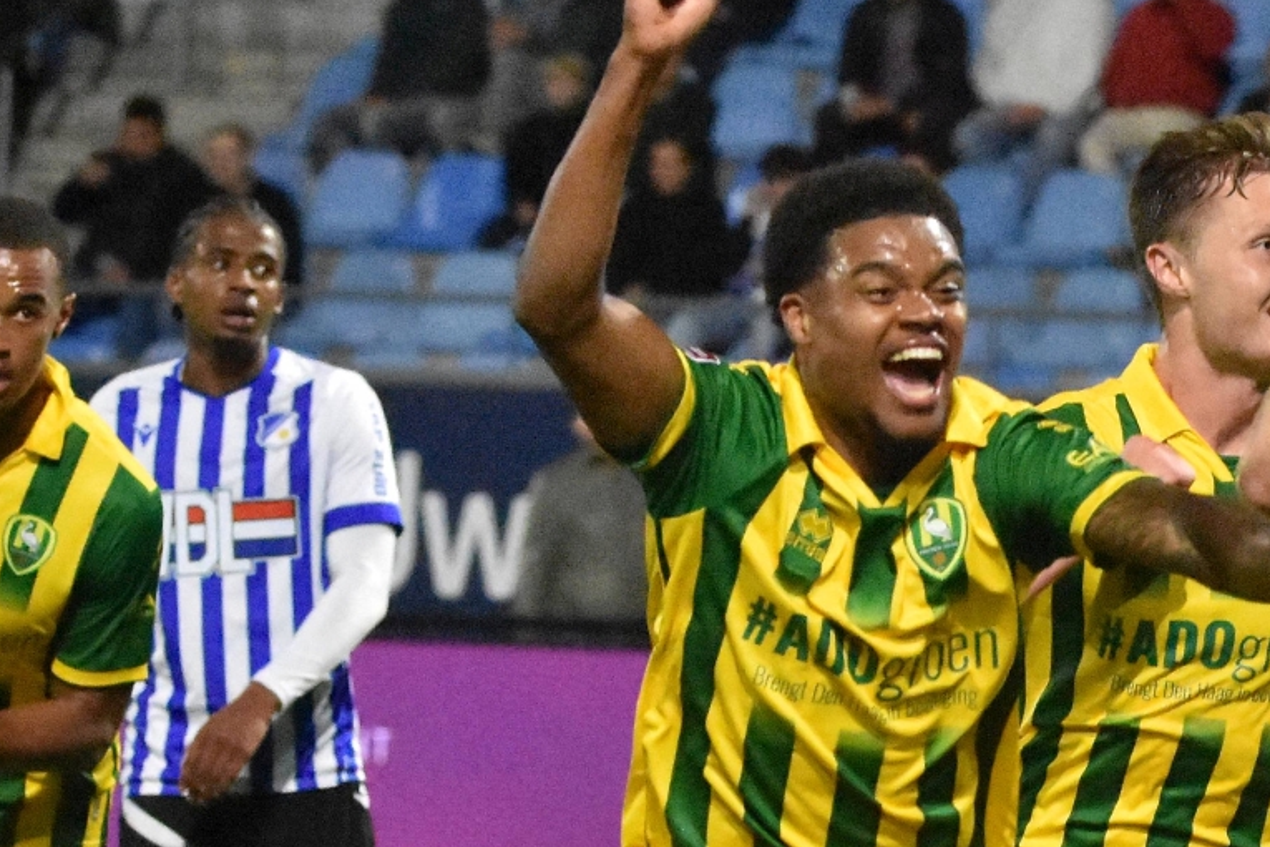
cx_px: 1308
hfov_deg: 5.0
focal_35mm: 414
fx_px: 14604
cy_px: 847
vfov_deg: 3.3
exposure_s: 1/1250
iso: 9000
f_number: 3.5
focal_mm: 110
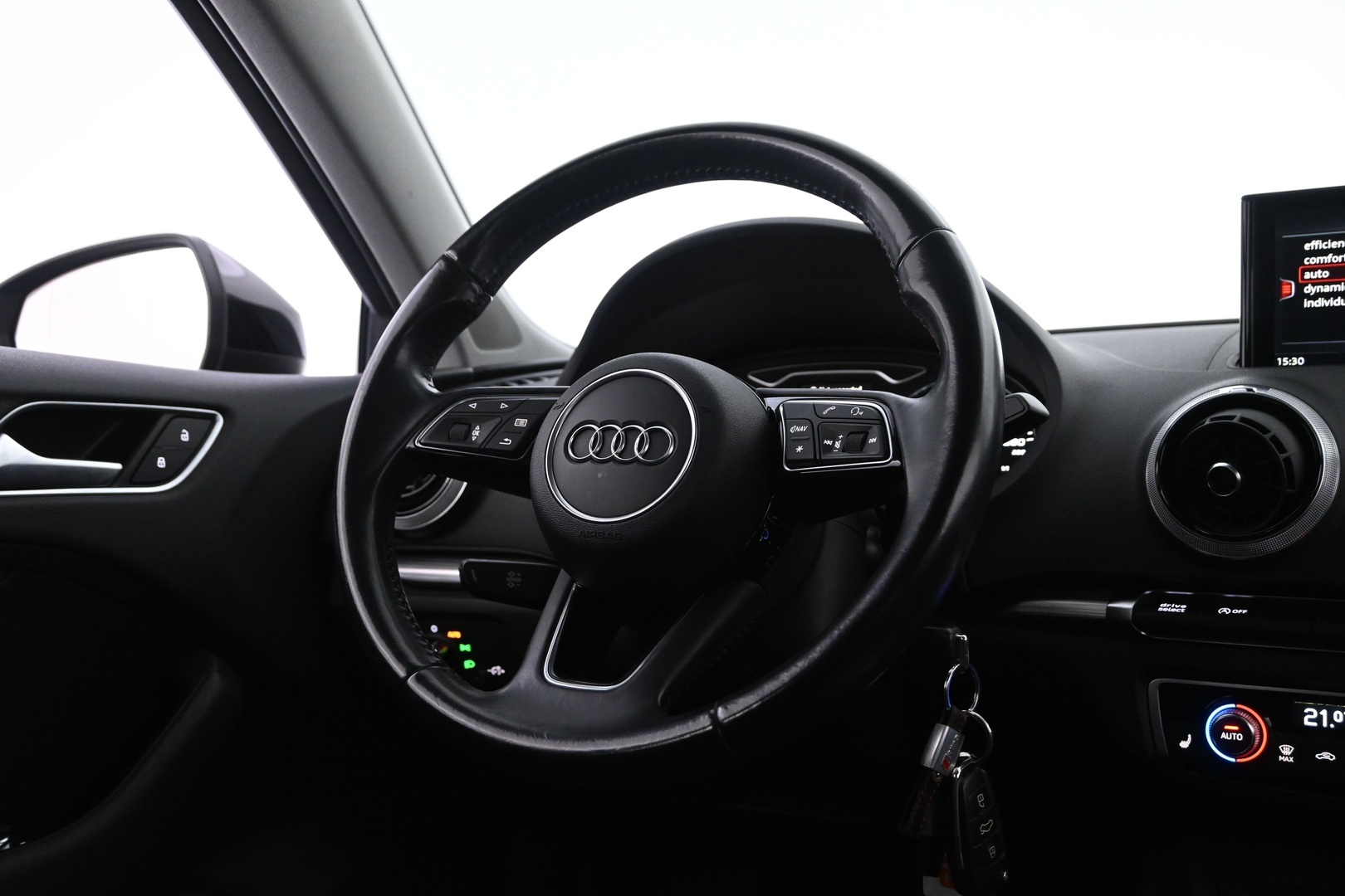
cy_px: 448
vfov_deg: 39.1
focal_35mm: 34
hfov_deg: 56.1
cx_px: 672
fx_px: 1261
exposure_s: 1/40
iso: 2500
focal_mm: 22.5
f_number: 4
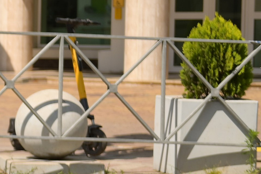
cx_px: -292
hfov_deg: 7.9
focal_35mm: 248
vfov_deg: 5.5
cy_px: 123
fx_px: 1796
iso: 100
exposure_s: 1/2500
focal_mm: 58
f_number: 2.8
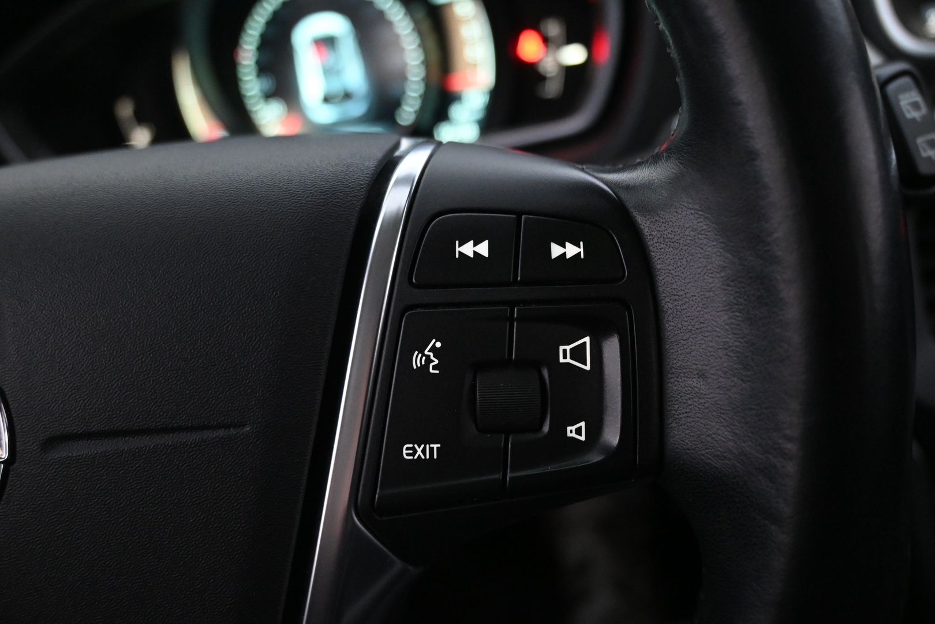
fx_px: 838
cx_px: 468
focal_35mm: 32
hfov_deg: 58.3
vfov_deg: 40.8
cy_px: 312
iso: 3600
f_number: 4
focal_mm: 21.5
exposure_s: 1/30
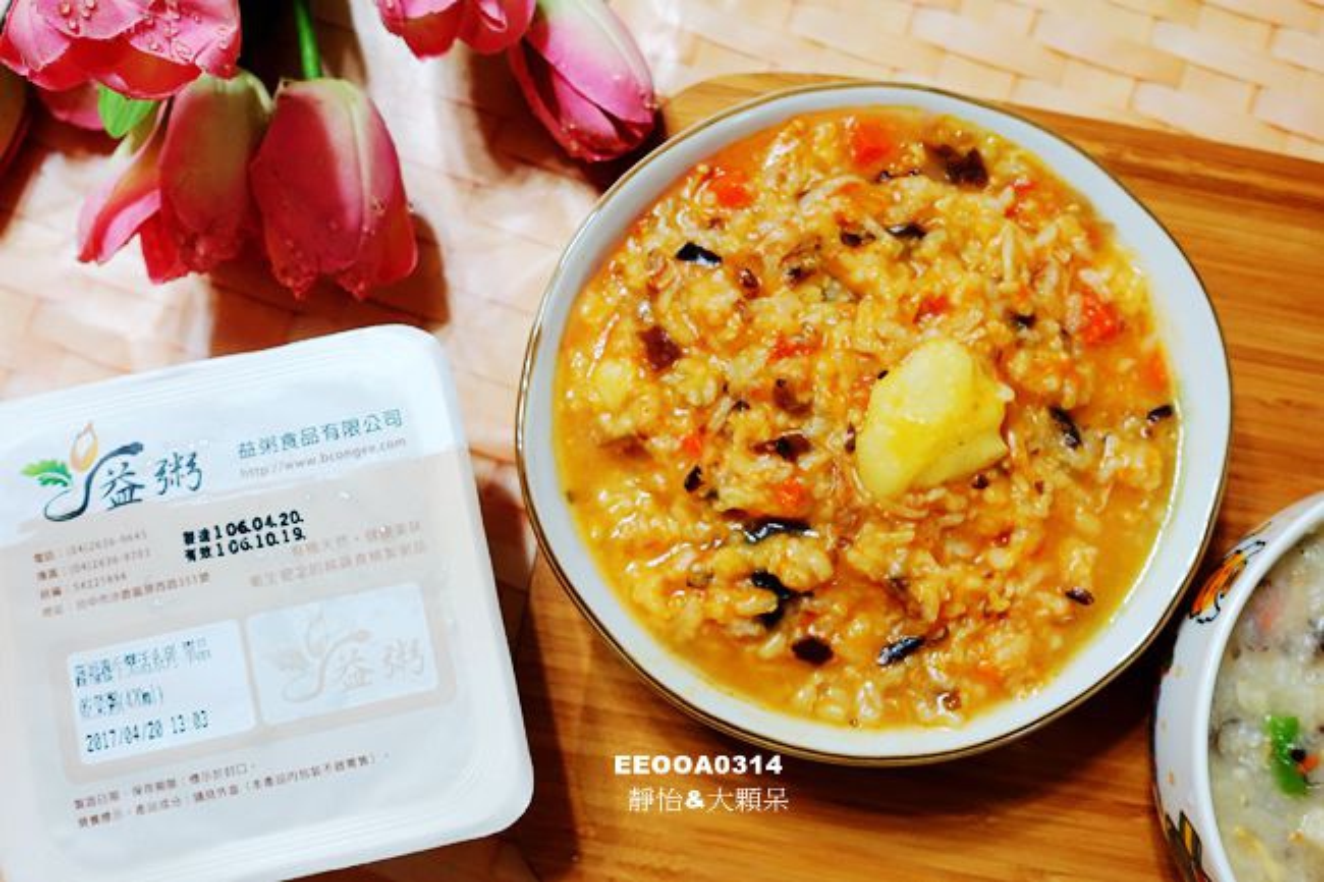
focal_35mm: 41
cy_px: 441
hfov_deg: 47.4
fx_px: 1507
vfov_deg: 32.6
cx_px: 662
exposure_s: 1/50
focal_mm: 14.9
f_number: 2.8
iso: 640
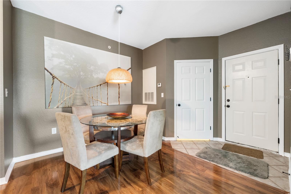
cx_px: 146
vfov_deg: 77.3
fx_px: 121
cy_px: 97
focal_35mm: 15
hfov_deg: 100.4
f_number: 5.6
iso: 320
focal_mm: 10
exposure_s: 1/5
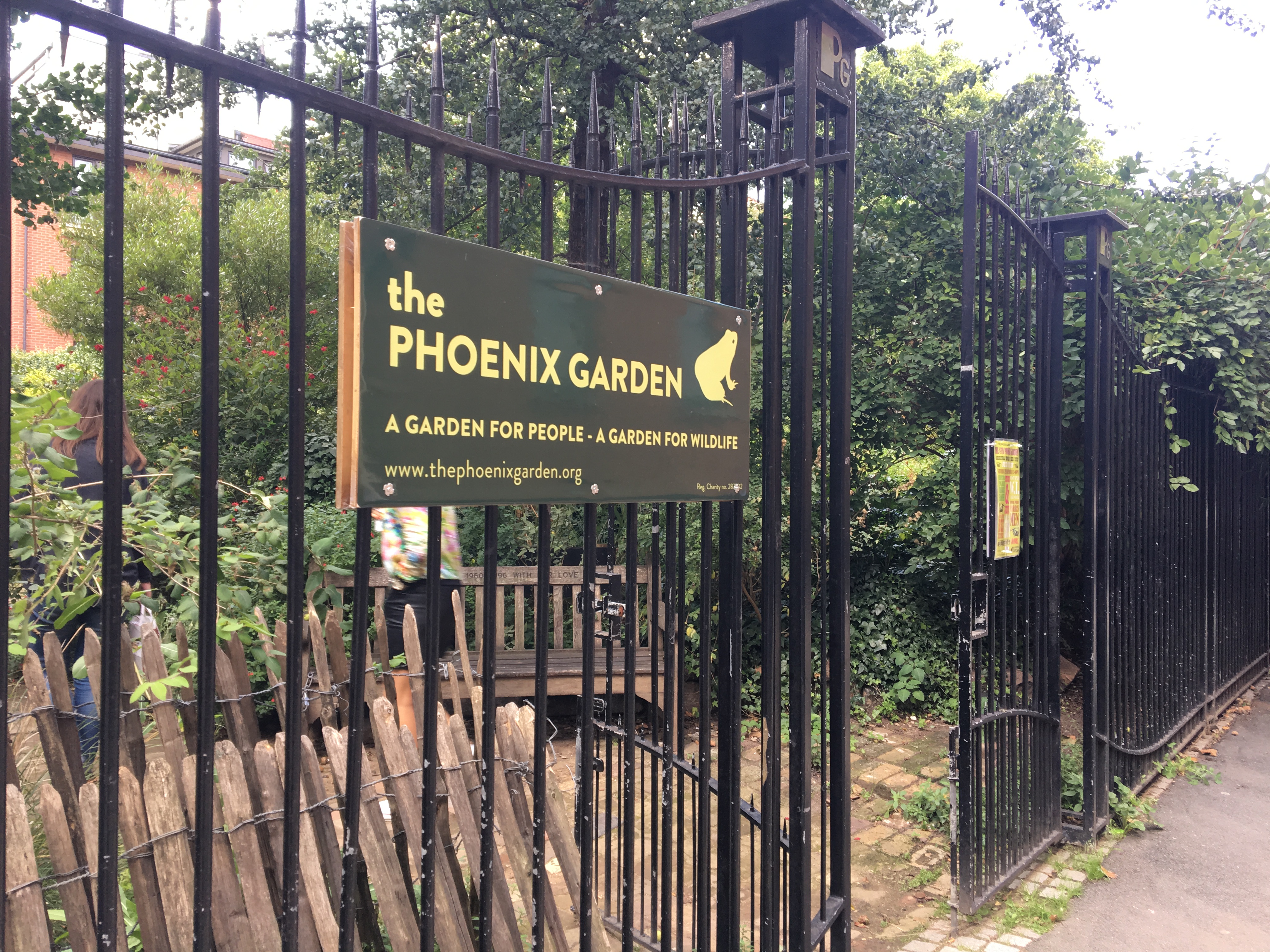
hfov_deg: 61.7
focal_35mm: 29
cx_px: 635
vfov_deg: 48.2
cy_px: 476
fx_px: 1064
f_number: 2.2
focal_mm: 4.15
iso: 32
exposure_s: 1/50
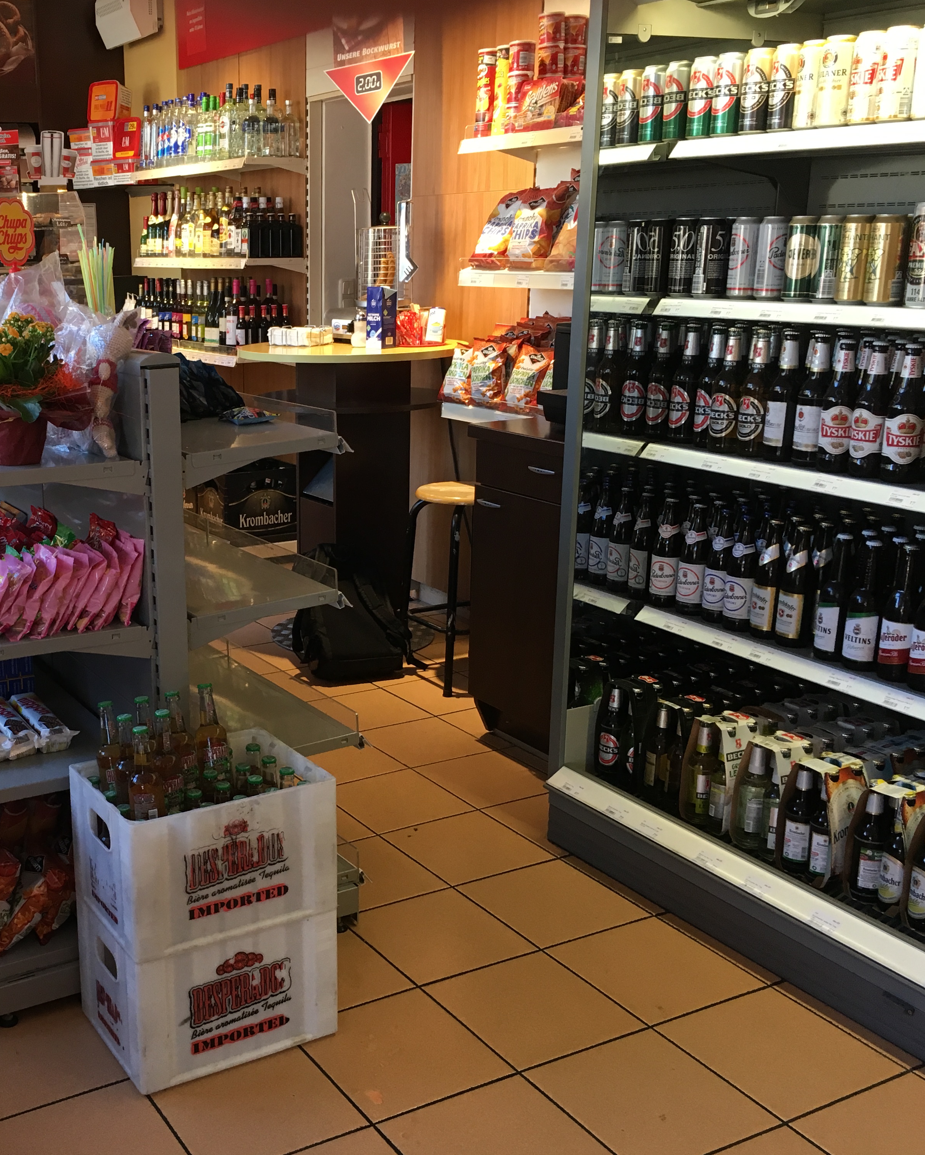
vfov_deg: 47.9
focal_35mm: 38
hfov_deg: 37.8
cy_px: 576
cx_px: 194
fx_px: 1300
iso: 40
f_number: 2.2
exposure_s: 1/33
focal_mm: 4.15
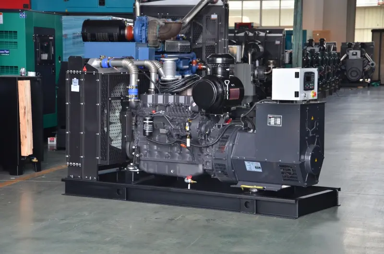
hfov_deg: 22.0
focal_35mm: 93
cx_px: 192
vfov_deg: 14.6
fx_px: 990
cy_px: 127
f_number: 5.3
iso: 640
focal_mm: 62
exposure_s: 1/100
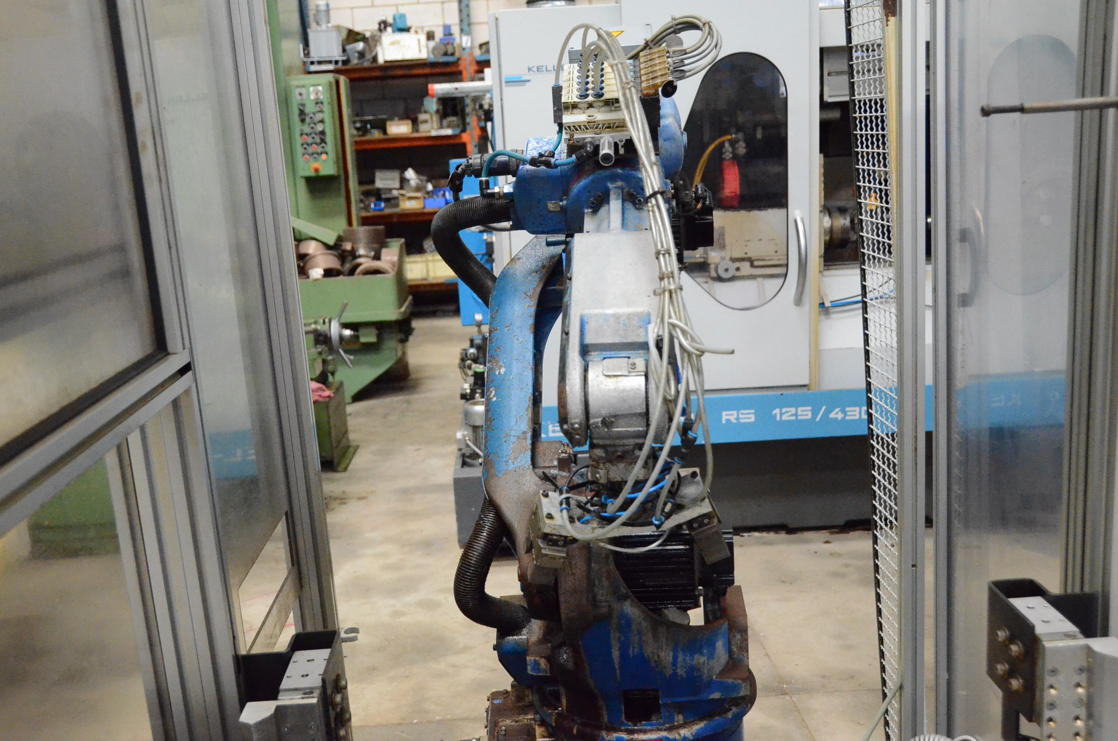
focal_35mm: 39
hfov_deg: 49.6
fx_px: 1209
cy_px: 386
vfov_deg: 34.1
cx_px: 523
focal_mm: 24
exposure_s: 1/320
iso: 6400
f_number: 3.8
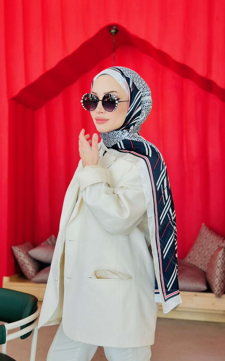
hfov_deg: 25.3
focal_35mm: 51
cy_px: 180
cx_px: 103
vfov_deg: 39.6
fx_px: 500
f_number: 1.78
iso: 64
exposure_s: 1/100
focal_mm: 6.86
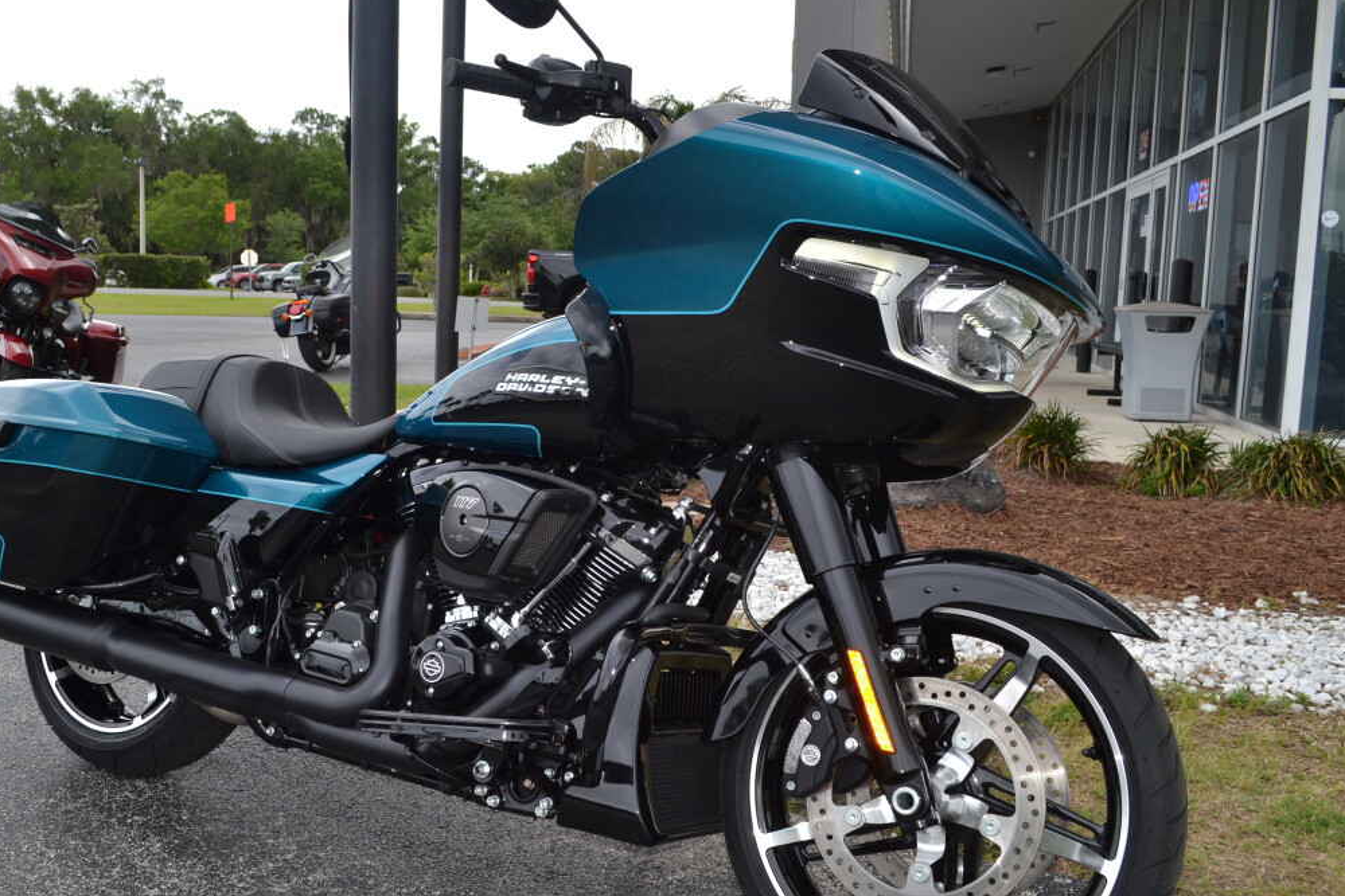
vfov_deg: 36.9
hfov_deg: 53.0
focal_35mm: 36
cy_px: 489
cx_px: 585
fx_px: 1345
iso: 100
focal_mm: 20
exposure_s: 1/200
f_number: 7.1
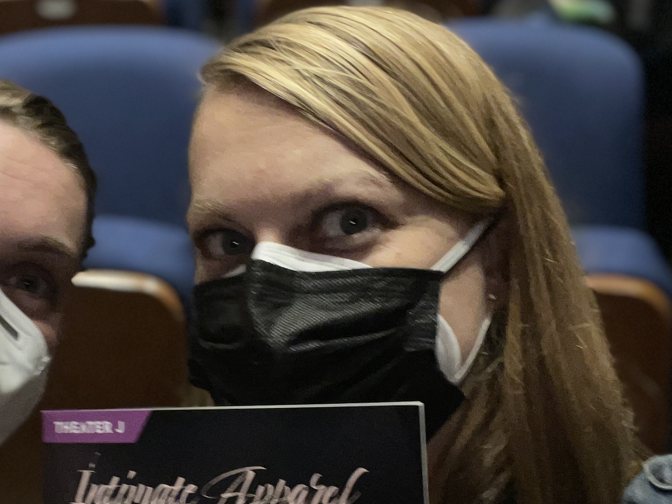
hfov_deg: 33.5
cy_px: 331
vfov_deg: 26.0
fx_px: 1087
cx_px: 145
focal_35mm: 56
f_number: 2.2
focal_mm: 2.71
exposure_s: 1/30
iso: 125
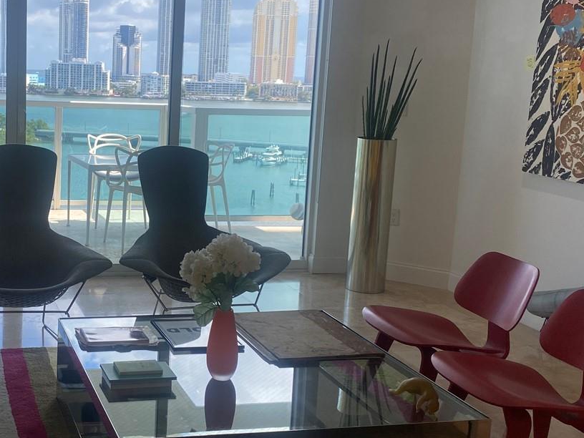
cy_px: 209
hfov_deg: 36.2
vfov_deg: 28.6
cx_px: 115
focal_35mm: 51
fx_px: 860
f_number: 1.8
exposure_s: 1/633
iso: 32
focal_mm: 4.25
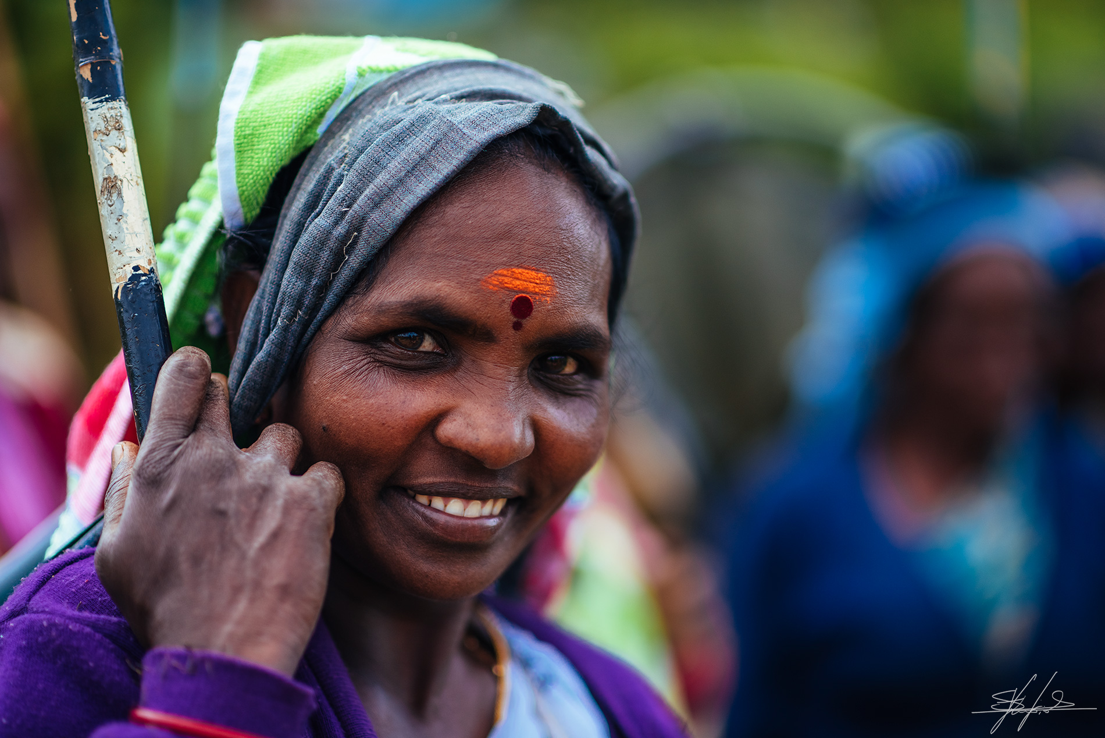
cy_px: 369
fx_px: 2610
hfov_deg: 23.9
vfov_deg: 16.1
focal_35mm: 85
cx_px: 552
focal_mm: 85
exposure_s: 1/800
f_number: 1.4
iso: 200
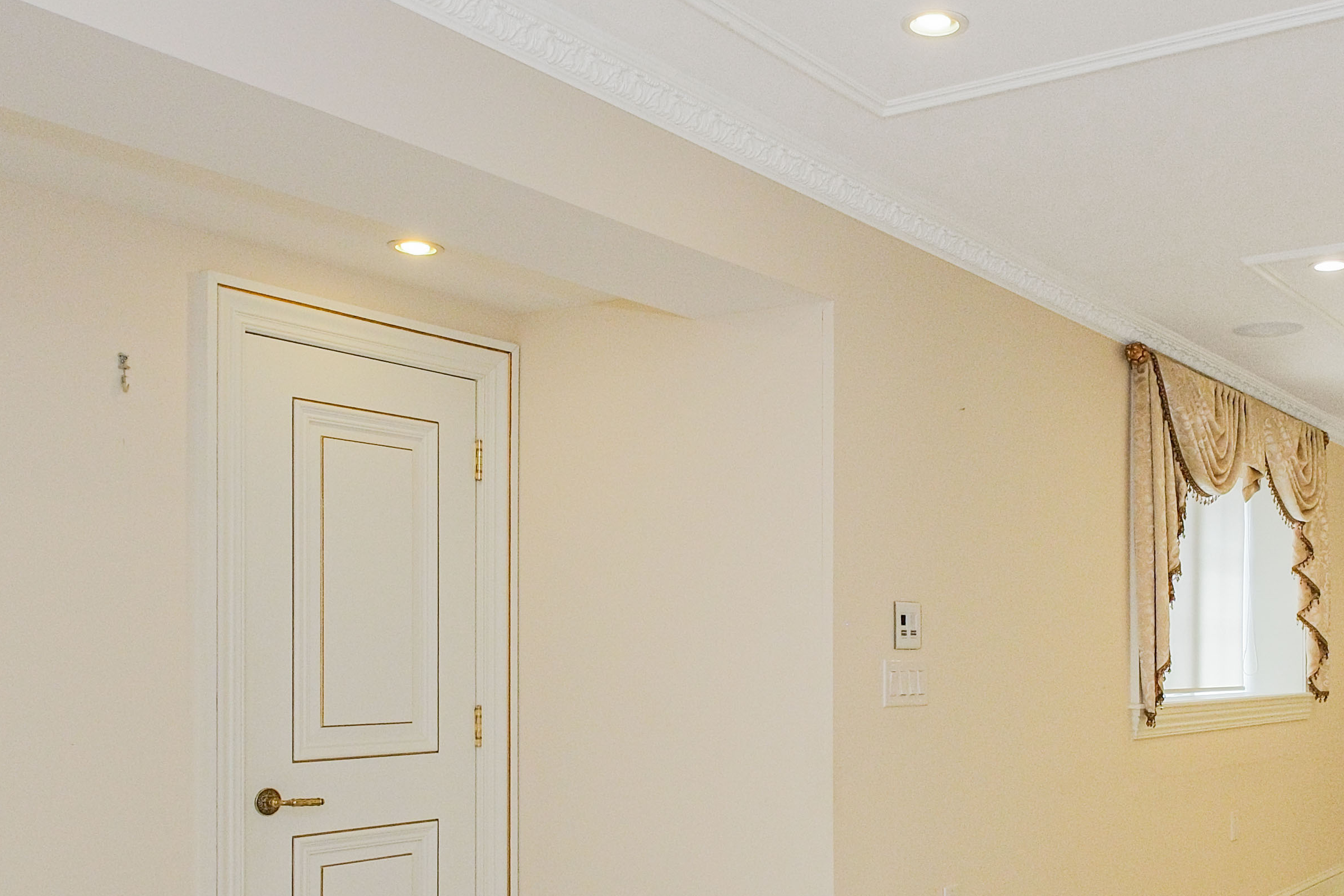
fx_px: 1456
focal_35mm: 39
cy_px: 629
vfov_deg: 33.8
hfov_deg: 48.6
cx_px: 916
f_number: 8
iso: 800
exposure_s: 1/60
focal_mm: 10
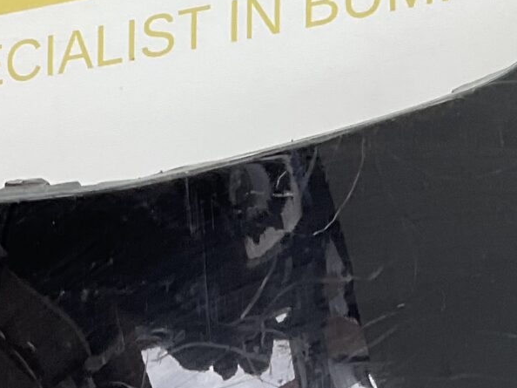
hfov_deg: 15.8
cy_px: 694
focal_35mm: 125
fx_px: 1866
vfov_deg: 11.1
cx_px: 232
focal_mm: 3
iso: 25
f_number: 1.8
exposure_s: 1/120
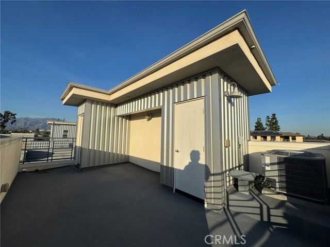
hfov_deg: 102.1
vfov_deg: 85.7
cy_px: 124
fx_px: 133
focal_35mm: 14
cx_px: 165
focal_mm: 2.22
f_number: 2.2
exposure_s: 1/3906
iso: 40
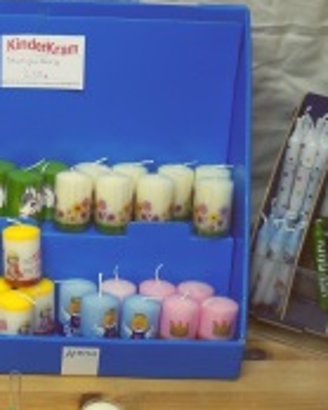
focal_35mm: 81
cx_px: 5
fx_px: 984
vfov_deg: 23.5
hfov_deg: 18.5
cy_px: 246
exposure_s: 1/160
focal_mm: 20
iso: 400
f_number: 4
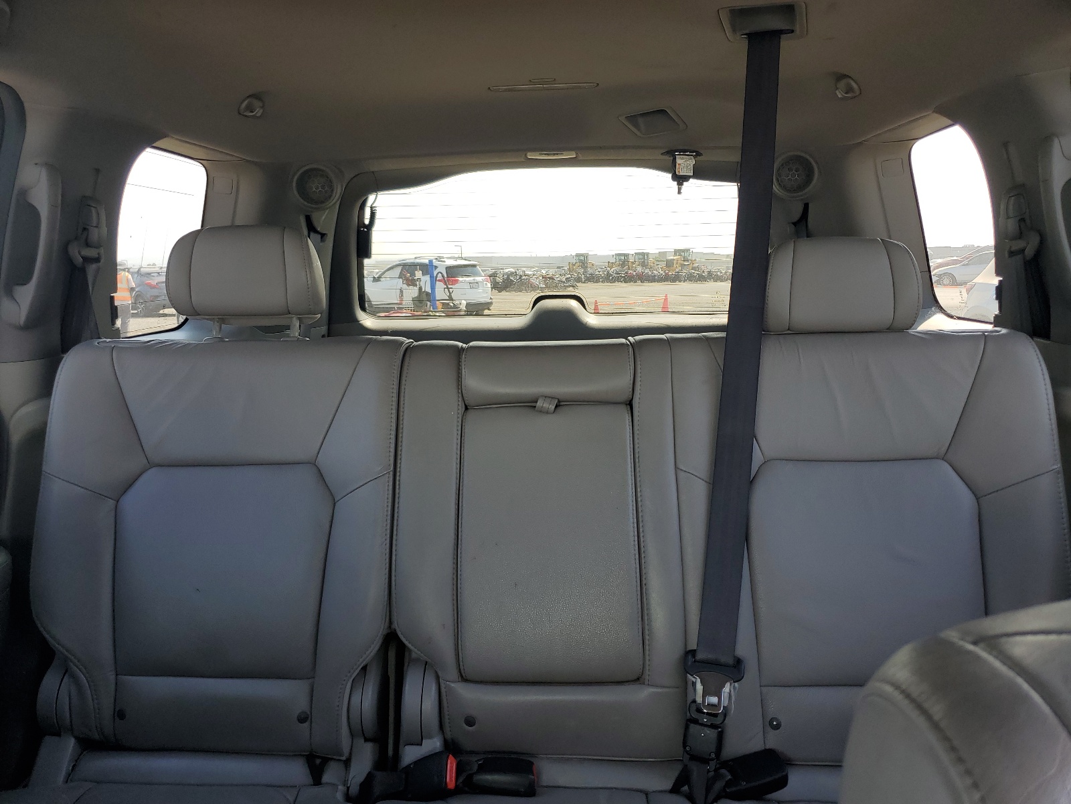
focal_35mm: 26
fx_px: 804
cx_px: 536
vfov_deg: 53.1
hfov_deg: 67.3
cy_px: 402
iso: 50
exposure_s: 1/256
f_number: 1.5
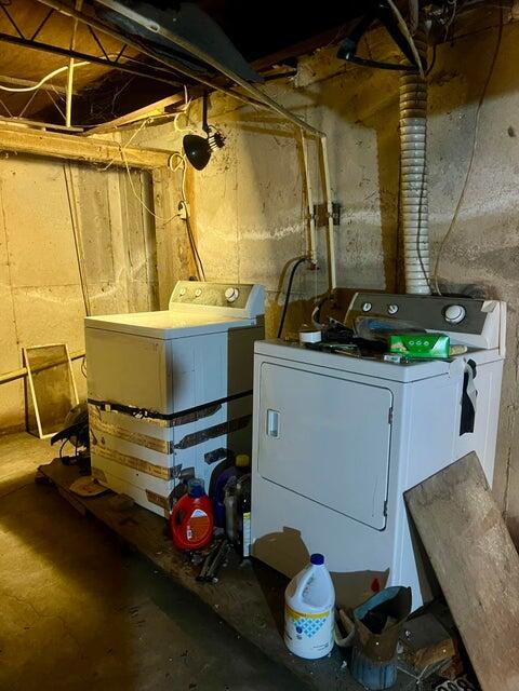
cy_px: 346
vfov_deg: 67.3
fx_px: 520
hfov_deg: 53.1
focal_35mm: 26
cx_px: 260
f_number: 1.5
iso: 500
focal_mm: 5.7
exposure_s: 1/30
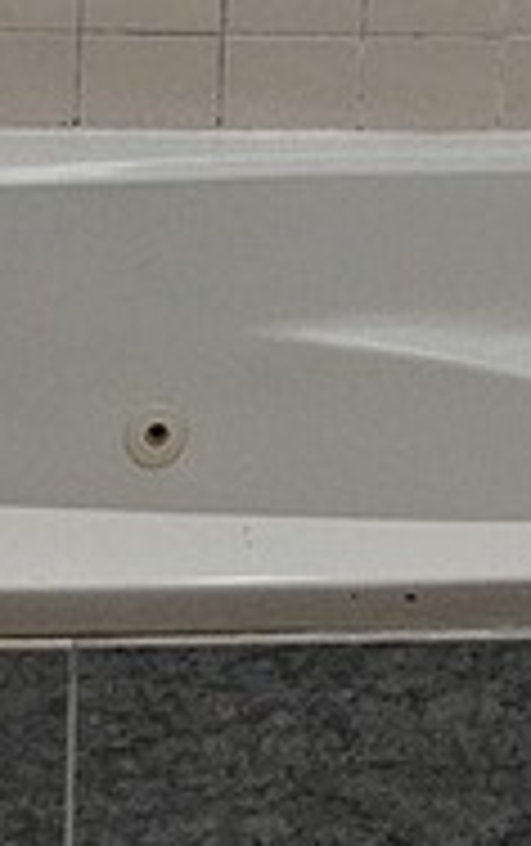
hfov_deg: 16.4
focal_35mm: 79
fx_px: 1824
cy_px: -576
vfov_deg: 20.4
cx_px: 436
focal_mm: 2.2
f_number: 2.2
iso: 400
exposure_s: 1/40
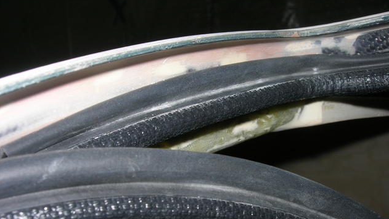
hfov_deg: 48.4
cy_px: 141
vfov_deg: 28.2
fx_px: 433
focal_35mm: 42
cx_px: 197
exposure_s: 1/60.1
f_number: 4.8
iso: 64
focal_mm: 7.8
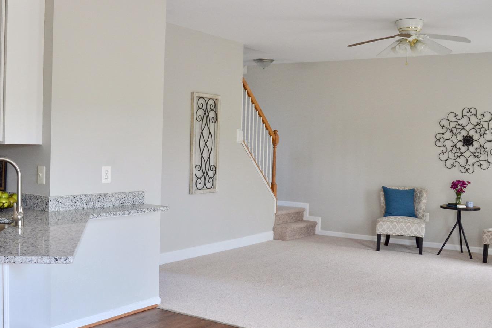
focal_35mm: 41
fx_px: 560
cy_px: 167
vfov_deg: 32.6
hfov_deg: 47.4
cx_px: 231
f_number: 5
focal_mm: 18
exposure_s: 1/100
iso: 400
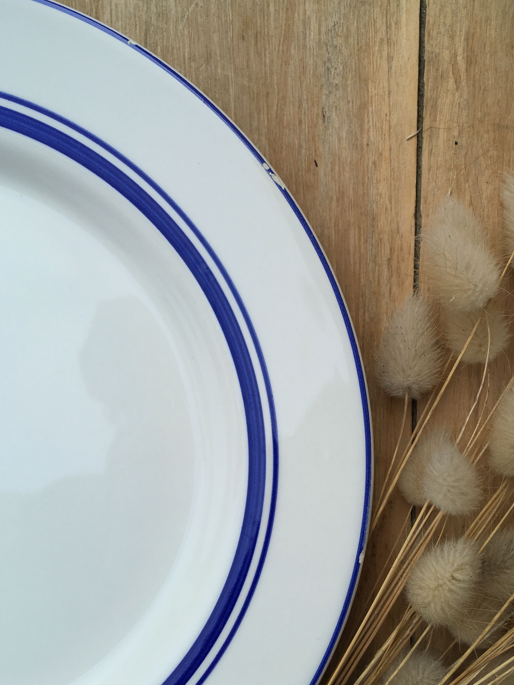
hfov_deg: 40.6
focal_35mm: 35
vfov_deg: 52.6
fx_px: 693
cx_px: 297
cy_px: 354
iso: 25
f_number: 2.2
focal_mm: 4.15
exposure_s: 1/444
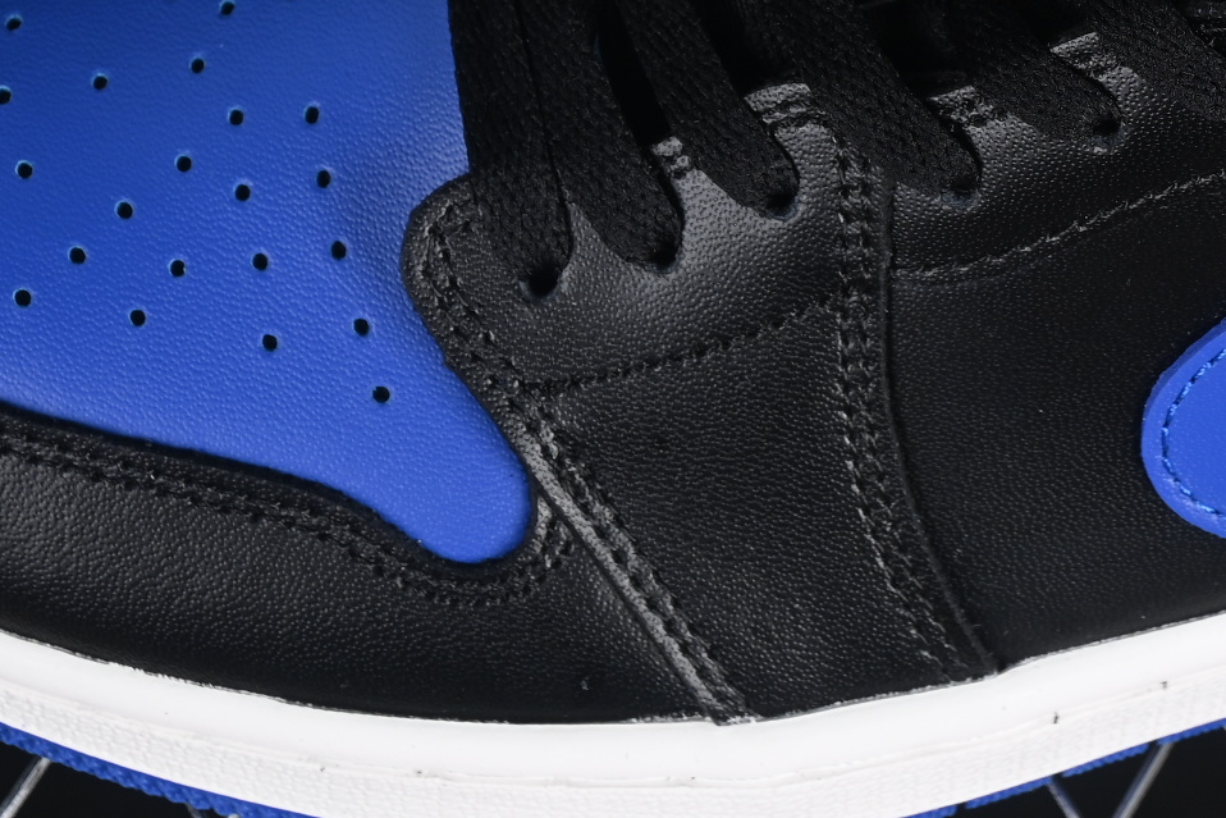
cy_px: -216
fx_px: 7425
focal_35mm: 218
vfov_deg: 6.3
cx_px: 973
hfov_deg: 9.4
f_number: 6.3
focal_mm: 50
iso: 160
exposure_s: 1/50
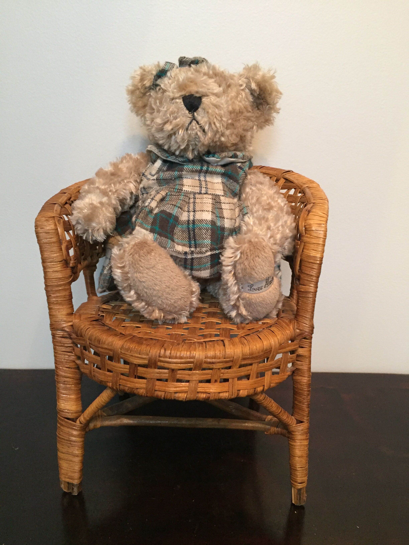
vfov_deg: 61.7
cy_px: 272
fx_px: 457
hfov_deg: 48.2
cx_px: 204
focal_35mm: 29
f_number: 2.2
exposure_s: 1/17
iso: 250
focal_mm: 4.15
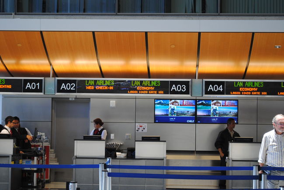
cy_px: 95
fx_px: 652
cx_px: 142
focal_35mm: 82
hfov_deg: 24.6
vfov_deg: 16.6
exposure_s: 1/30
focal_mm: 55
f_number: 5.6
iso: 450
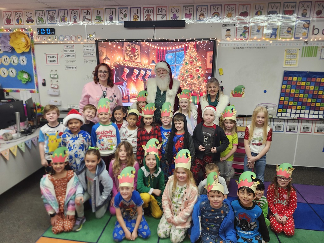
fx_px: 215
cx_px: 162
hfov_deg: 73.9
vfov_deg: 58.9
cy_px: 122
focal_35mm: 23
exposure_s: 1/120
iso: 250
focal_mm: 5.54
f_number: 1.8
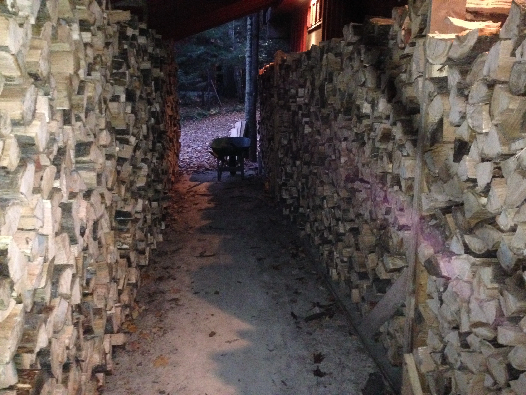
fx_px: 501
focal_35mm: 33
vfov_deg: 42.9
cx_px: 263
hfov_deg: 55.4
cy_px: 198
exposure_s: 1/16
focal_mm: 4.12
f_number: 2.4
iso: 800
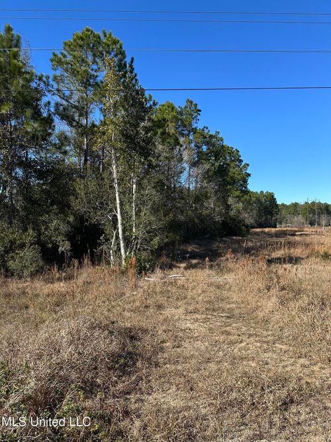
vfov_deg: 71.6
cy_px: 221
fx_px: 306
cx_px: 166
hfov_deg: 56.8
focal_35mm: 24
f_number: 1.78
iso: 80
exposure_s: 1/2732
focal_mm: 6.86
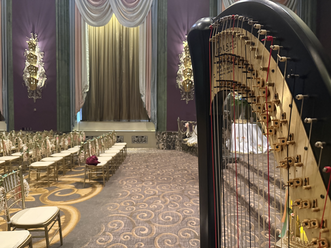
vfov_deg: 56.8
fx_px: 229
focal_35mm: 24
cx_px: 166
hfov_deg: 71.6
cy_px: 124
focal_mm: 6.76
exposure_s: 1/30
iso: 800
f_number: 1.78
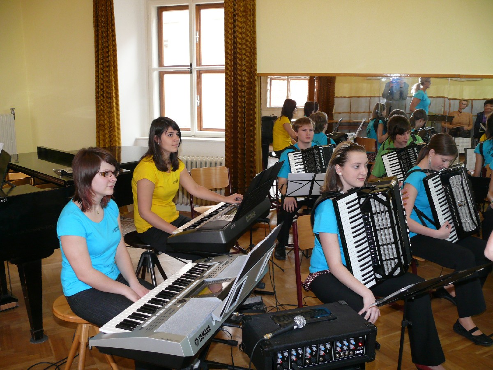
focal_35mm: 35
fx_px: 498
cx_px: 246
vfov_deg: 40.7
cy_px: 185
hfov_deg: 52.6
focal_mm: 7.4
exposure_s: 1/30
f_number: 2.8
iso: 200
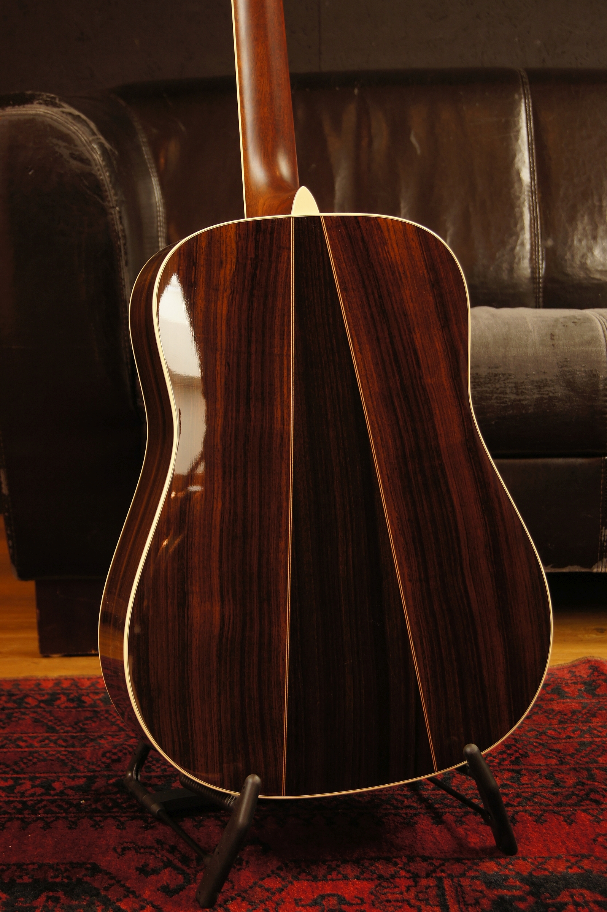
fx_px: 1710
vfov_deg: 29.9
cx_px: 304
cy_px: 456
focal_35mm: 68
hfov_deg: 20.1
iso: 100
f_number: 5.6
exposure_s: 1/5
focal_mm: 45
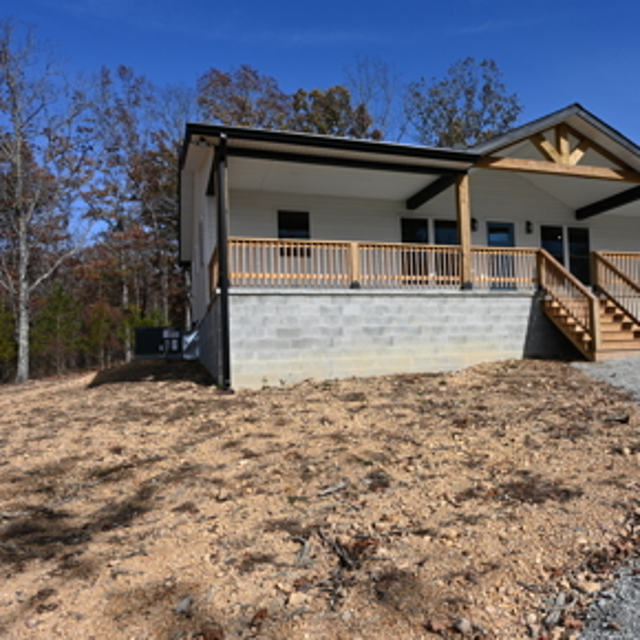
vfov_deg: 55.6
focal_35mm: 29
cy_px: 327
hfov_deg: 54.6
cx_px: 419
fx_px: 607
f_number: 11
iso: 100
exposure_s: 1/200
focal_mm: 15
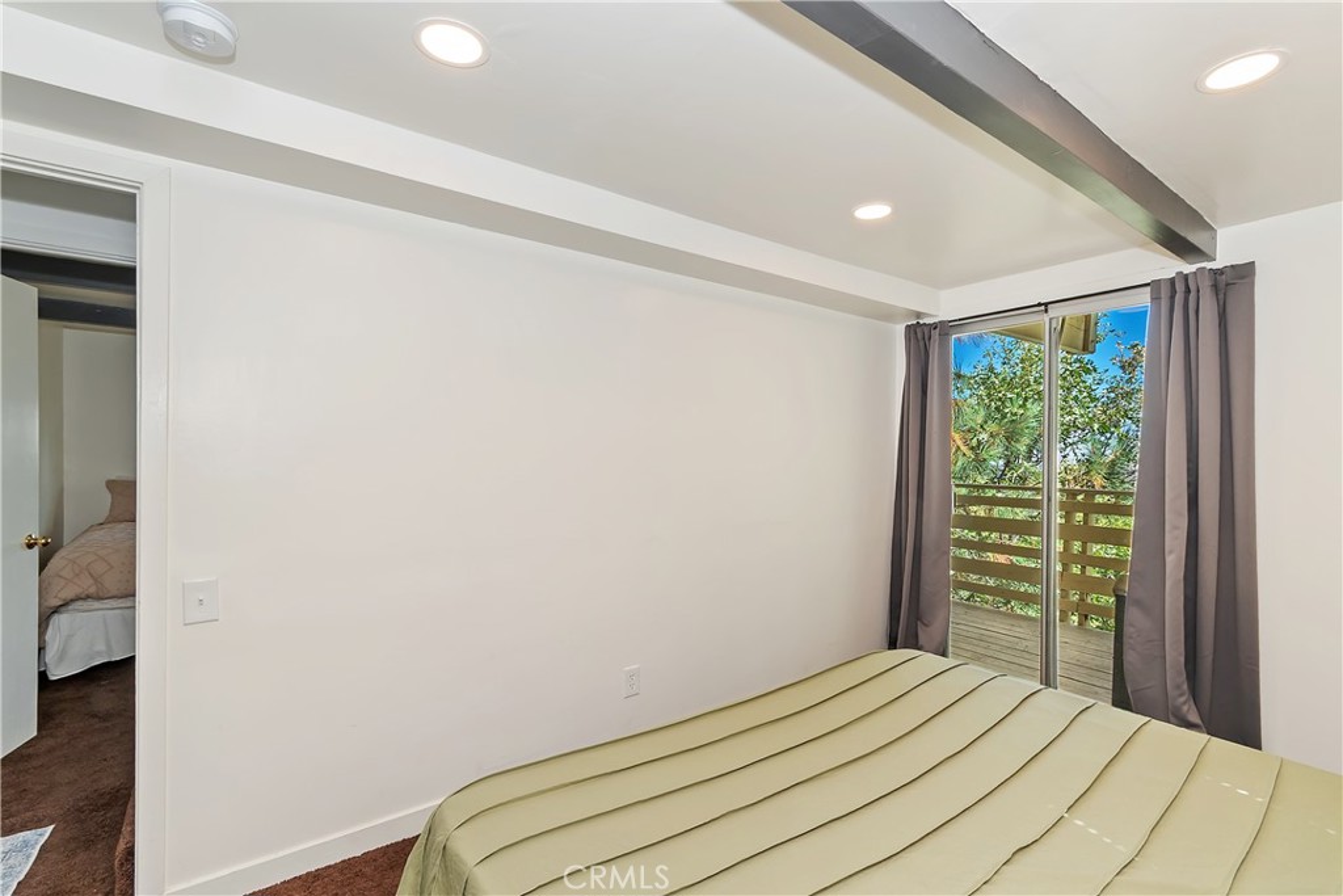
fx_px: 560
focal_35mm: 15
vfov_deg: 77.3
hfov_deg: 100.4
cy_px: 448
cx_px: 672
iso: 220
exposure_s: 1/30
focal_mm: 10
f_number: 8
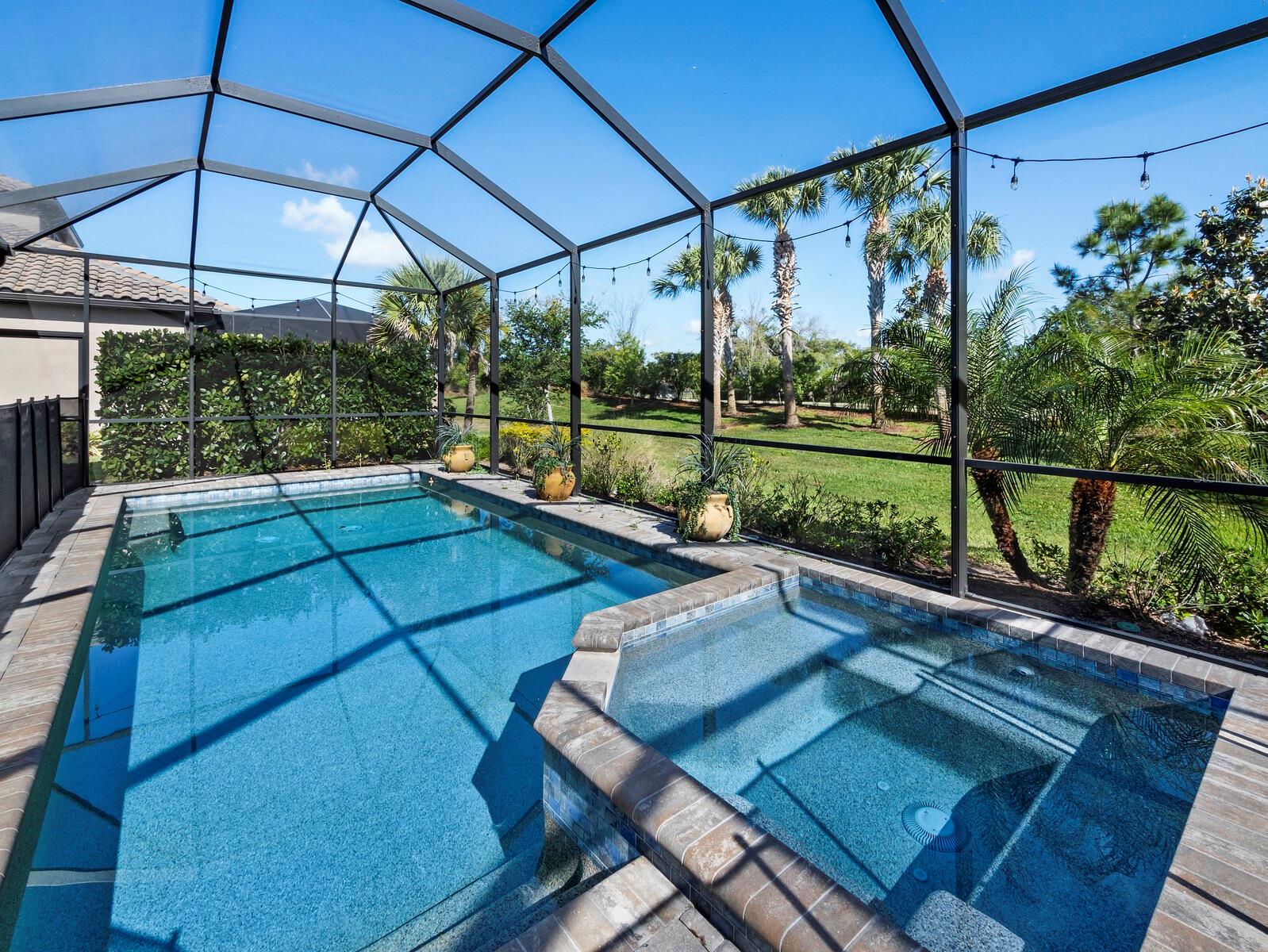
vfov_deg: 85.7
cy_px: 476
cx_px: 634
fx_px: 513
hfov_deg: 102.0
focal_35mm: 14
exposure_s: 1/100
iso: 320
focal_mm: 7
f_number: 10
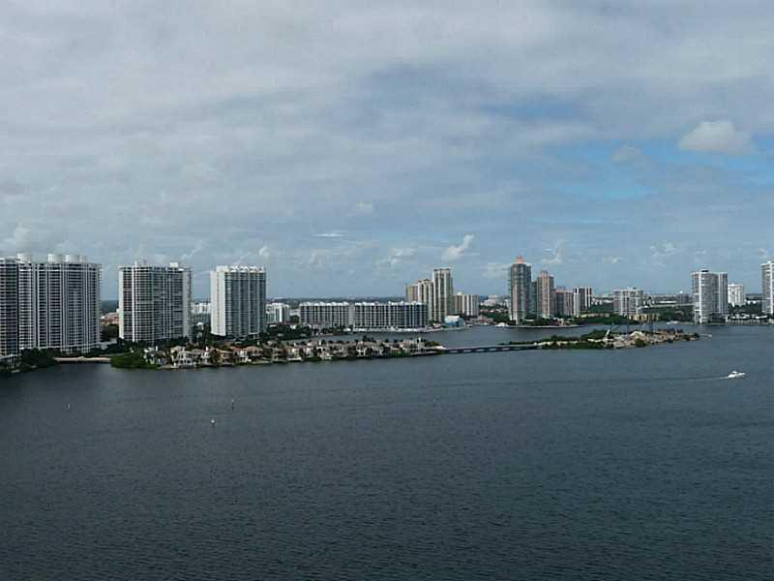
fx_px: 939
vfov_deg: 34.3
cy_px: 290
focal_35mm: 42
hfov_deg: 44.8
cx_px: 387
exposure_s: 1/400
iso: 100
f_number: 8
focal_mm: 4.7
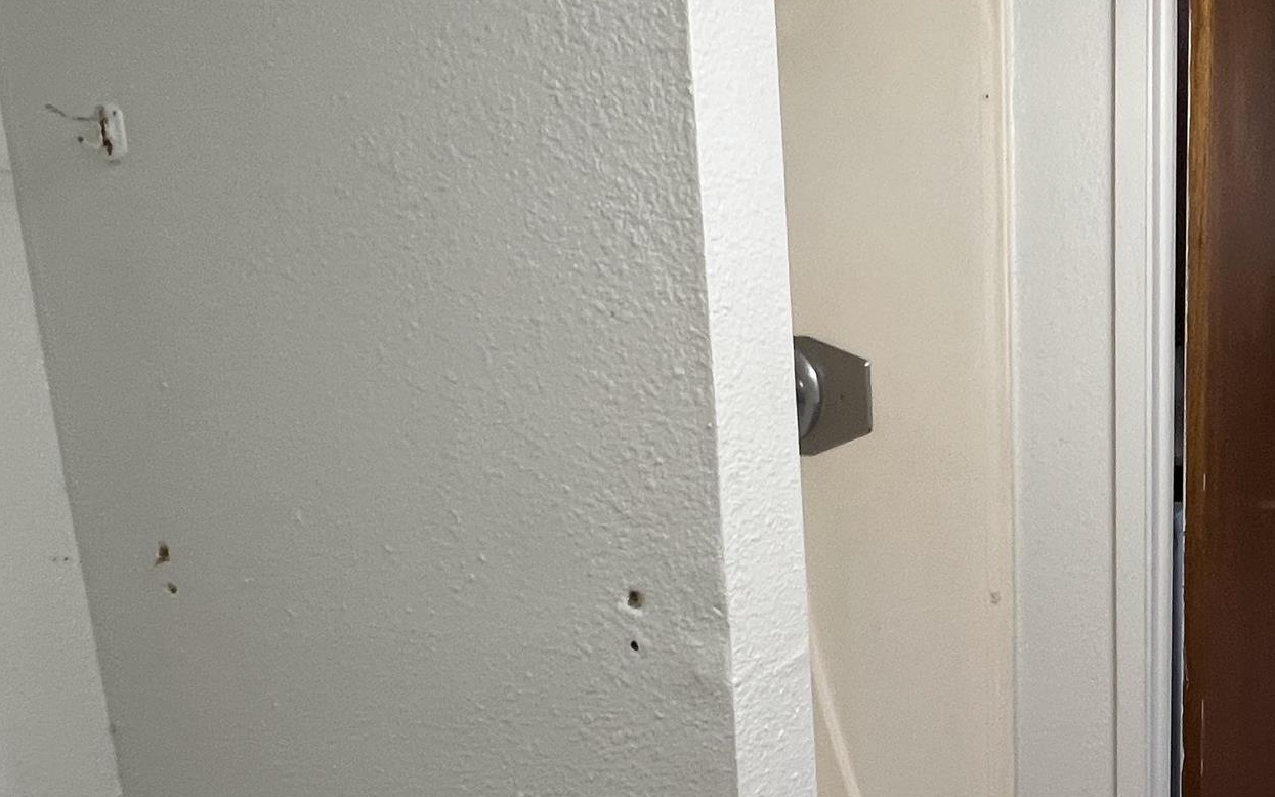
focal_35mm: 34
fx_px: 1181
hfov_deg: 54.2
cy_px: 539
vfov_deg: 36.8
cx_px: 949
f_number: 1.8
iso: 125
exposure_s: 1/60
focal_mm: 1.57
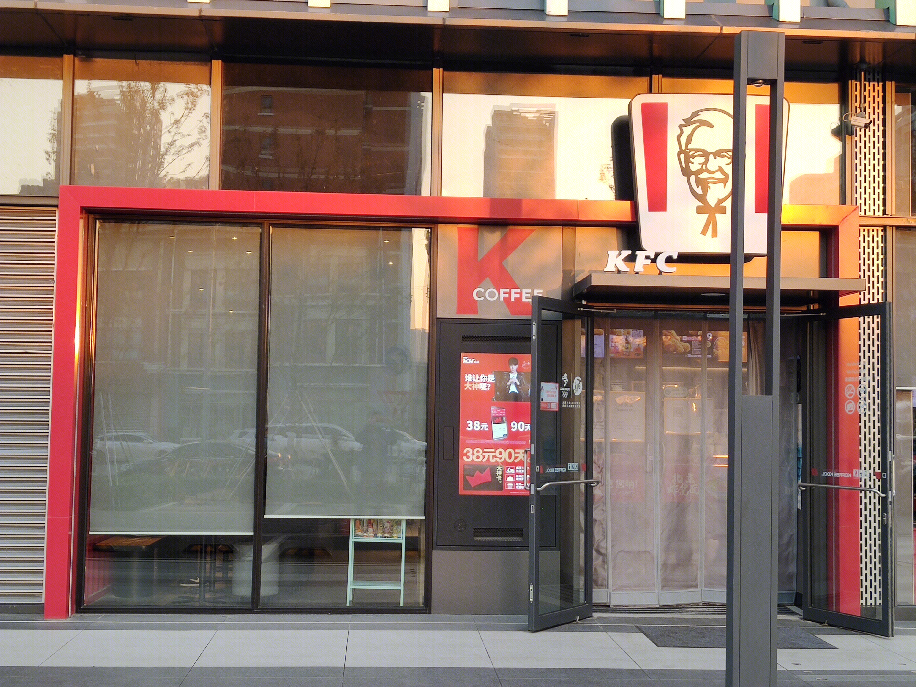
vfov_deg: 30.9
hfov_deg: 40.4
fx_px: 1244
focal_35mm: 47
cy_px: 344
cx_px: 458
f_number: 1.75
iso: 126
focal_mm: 4.75
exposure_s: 1/100
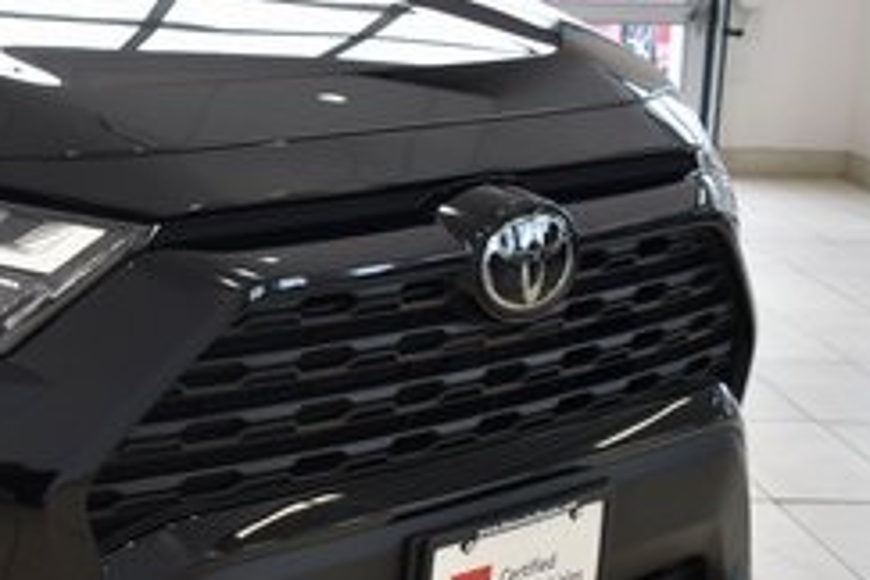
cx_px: -243
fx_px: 1909
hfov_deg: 23.0
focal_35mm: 79
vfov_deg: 17.3
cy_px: 299
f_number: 3.8
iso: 100
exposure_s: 1/30
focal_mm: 20
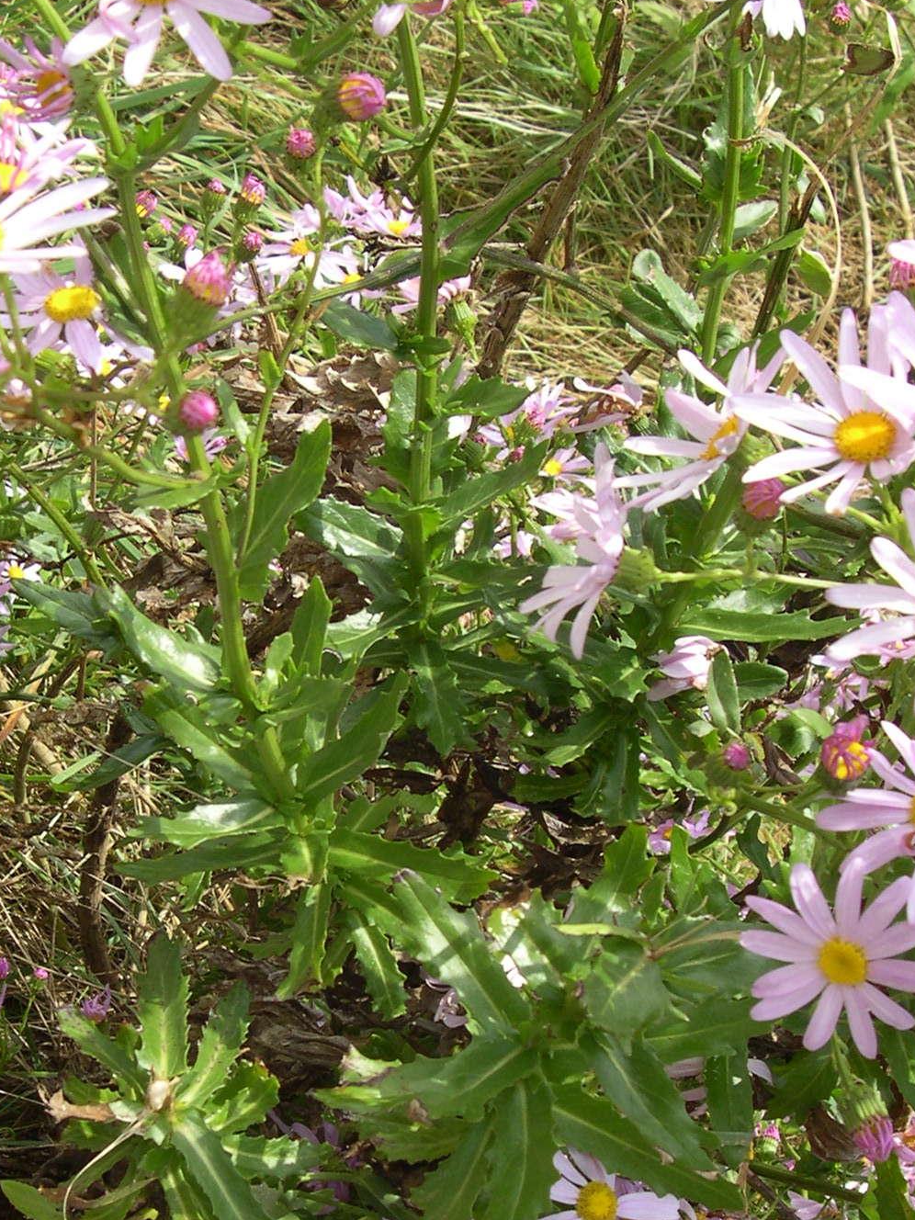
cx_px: 320
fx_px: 2291
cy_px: 824
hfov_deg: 22.5
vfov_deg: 29.6
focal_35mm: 65
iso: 100
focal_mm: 8
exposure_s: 1/126
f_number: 7.6
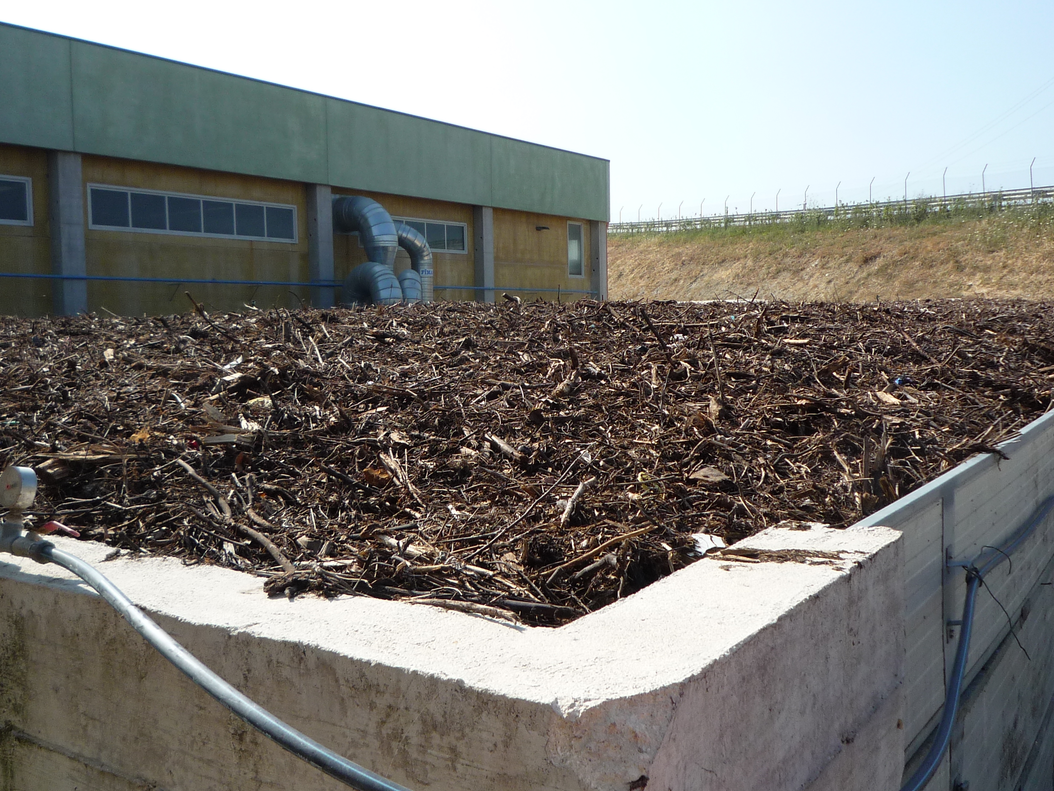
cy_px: 389
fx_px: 1005
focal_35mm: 33
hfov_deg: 55.3
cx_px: 517
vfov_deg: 43.0
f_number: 4
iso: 100
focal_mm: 4.4
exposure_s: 1/640
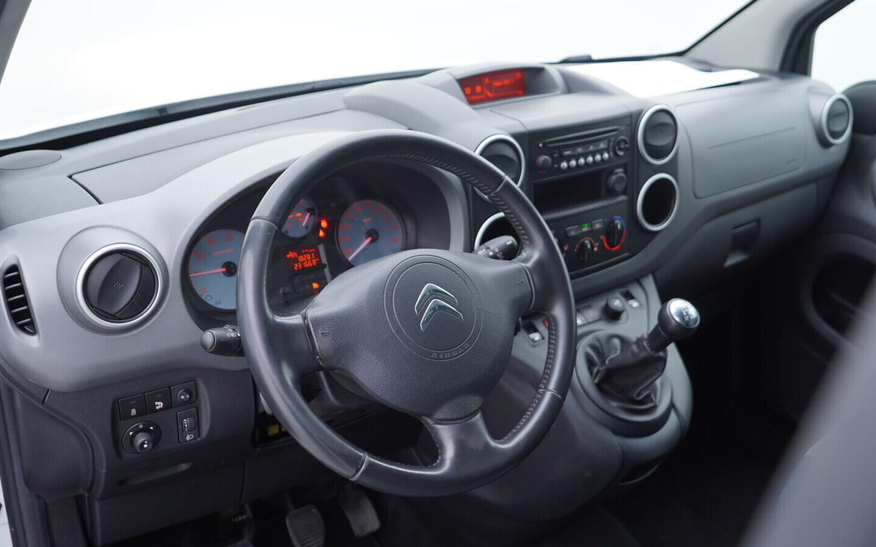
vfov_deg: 34.4
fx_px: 883
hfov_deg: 52.8
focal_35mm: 37
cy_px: 271
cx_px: 435
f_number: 2.8
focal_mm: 24
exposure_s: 1/40
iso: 125
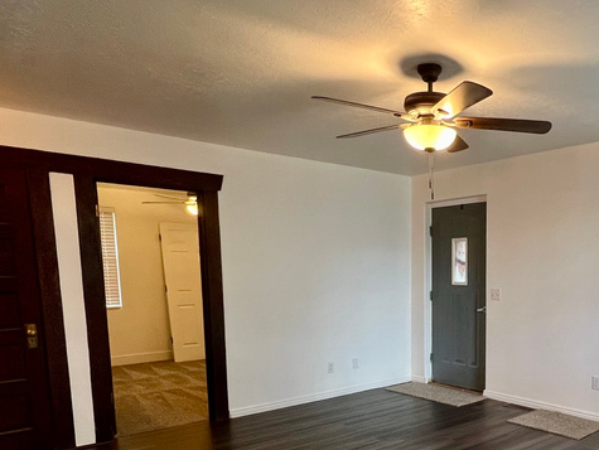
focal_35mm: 28
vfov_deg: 47.8
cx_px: 469
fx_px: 485
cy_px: 342
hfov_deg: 59.0
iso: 250
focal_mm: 1.57
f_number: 1.8
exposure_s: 1/60
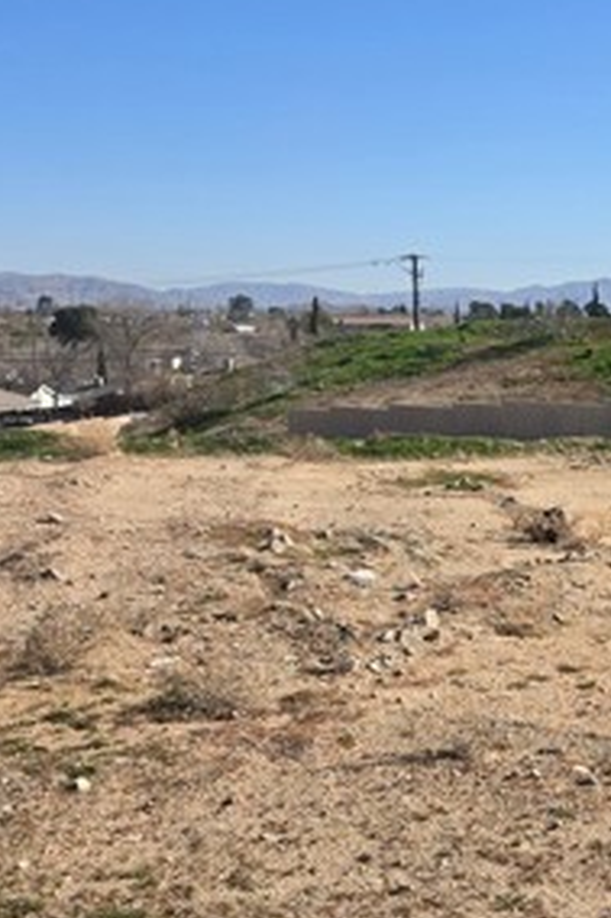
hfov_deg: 24.0
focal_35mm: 54
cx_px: 598
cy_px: 572
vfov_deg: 36.7
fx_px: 1376
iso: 25
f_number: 1.8
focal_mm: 5.4
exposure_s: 1/2099
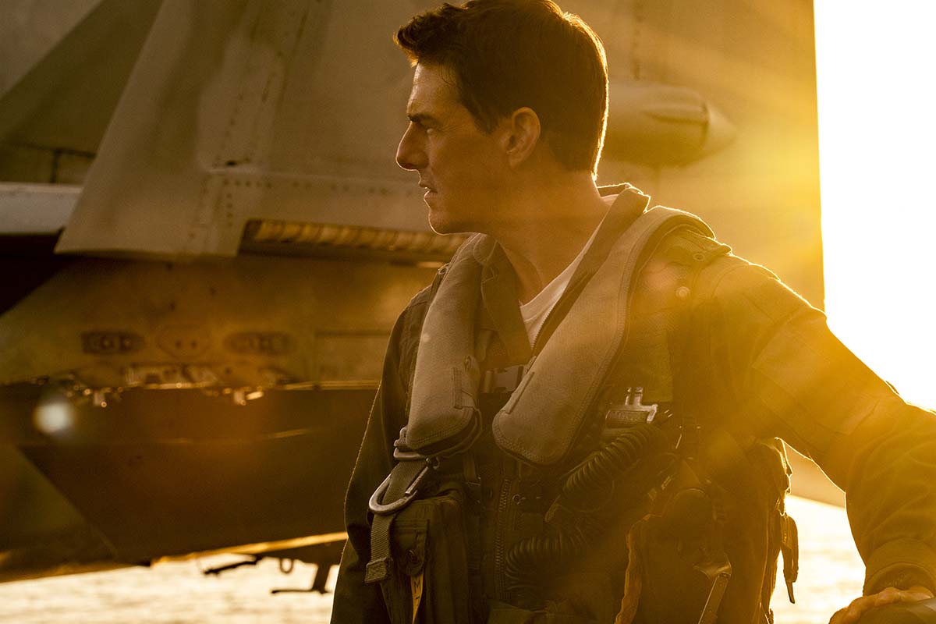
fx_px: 3900
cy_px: 312
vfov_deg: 9.1
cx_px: 468
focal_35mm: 150
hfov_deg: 13.7
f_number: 9
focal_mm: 100
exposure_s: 1/250
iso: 640
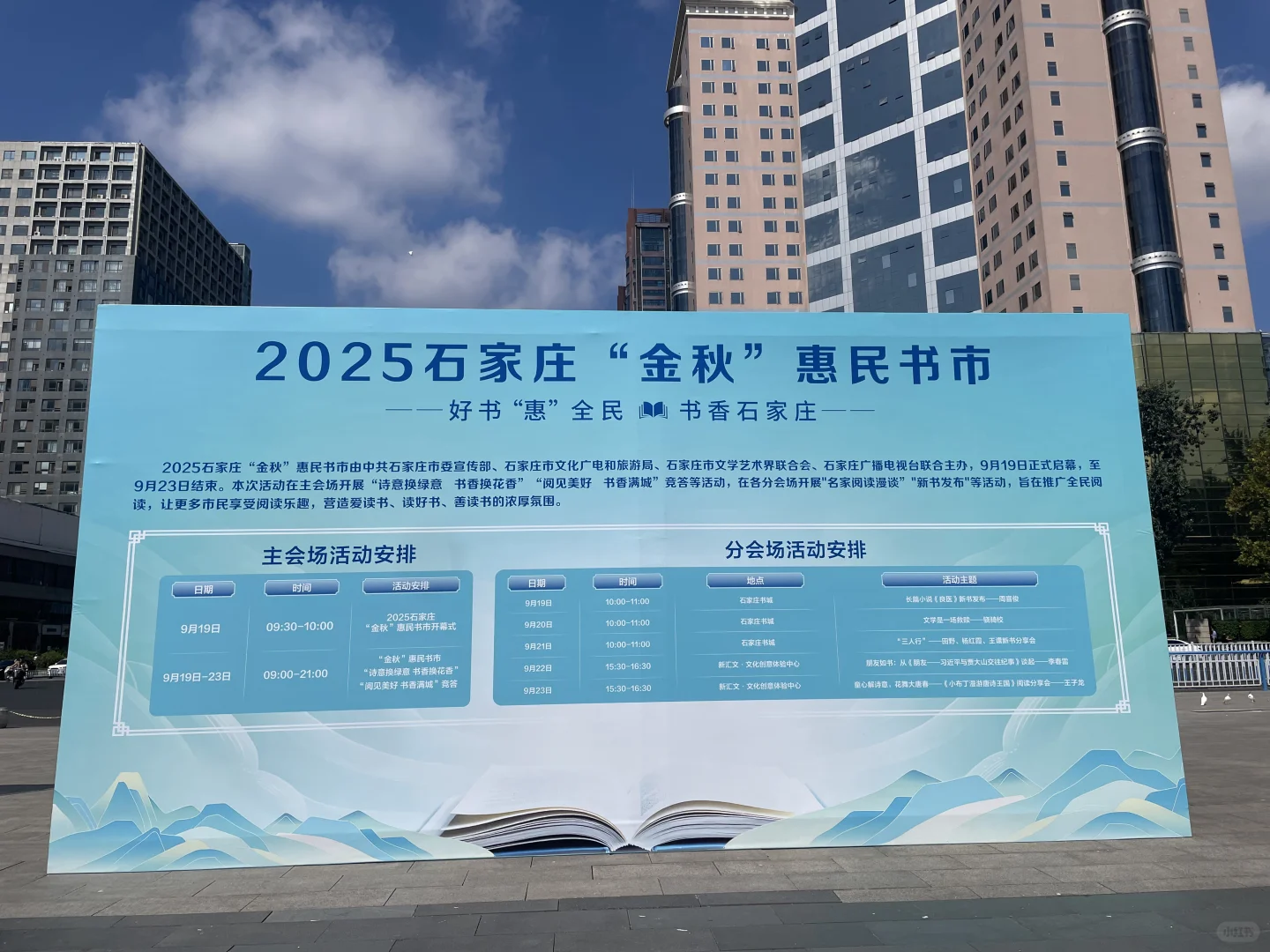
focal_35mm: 26
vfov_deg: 53.1
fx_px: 954
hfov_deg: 67.3
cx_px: 635
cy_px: 476
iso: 32
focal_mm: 4.2
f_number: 1.6
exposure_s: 1/11905
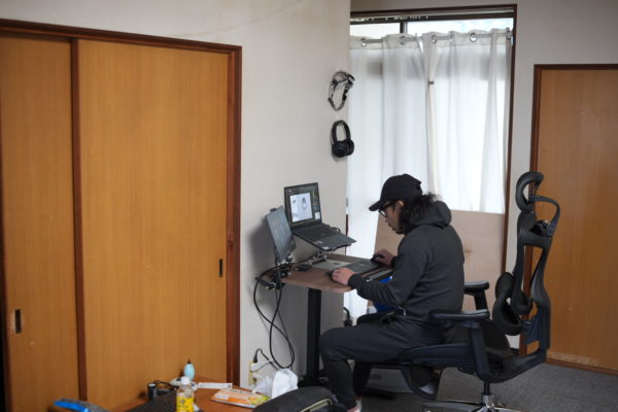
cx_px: 309
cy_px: 206
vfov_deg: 33.0
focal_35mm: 40
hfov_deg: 47.9
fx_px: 695
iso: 125
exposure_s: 1/60
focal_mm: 27
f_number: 1.8
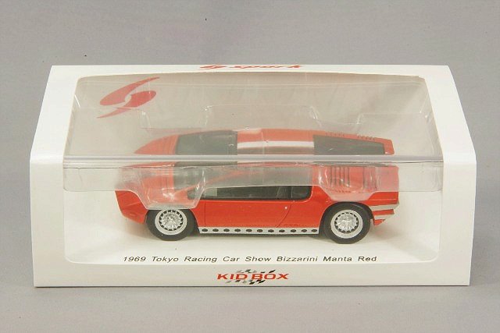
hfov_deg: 18.3
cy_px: 166
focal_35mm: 112
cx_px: 250
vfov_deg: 12.2
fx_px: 1556
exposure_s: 1/1.67
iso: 400
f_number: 32
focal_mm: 75
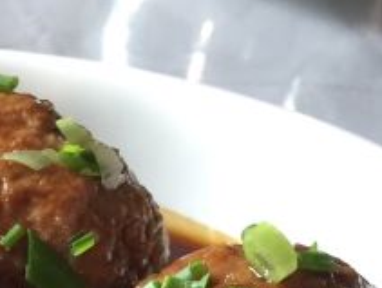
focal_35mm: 96
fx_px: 1061
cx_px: -92
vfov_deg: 14.3
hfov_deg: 19.1
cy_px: 445
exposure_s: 1/33
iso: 125
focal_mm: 4.15
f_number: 2.2
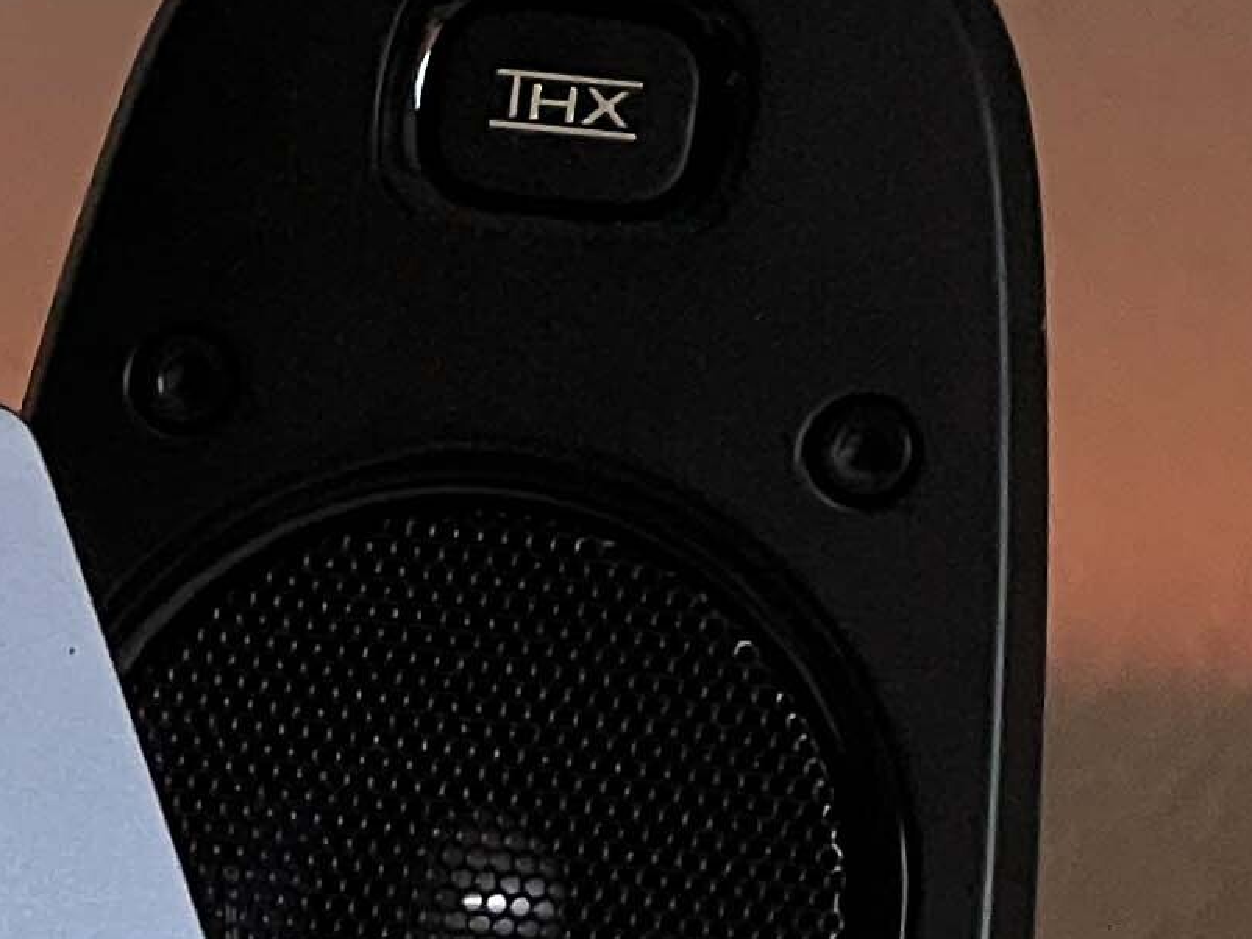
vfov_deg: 3.8
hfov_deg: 5.0
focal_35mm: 387
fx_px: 14001
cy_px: 2241
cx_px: -1402
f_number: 2.8
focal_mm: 9
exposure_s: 1/99
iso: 125
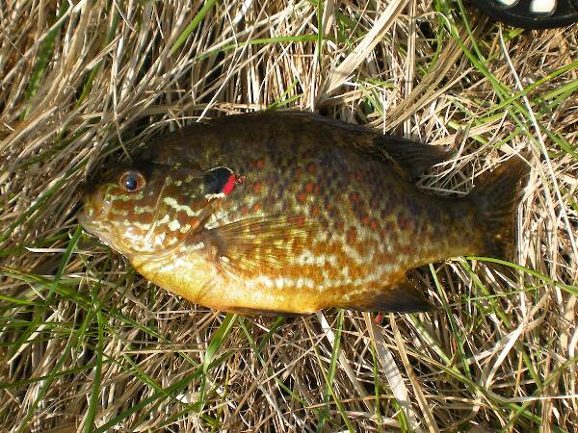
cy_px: 216
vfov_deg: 37.7
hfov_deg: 49.0
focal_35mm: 38
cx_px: 289
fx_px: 635
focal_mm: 6.3
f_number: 4.6
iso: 64
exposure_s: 1/160
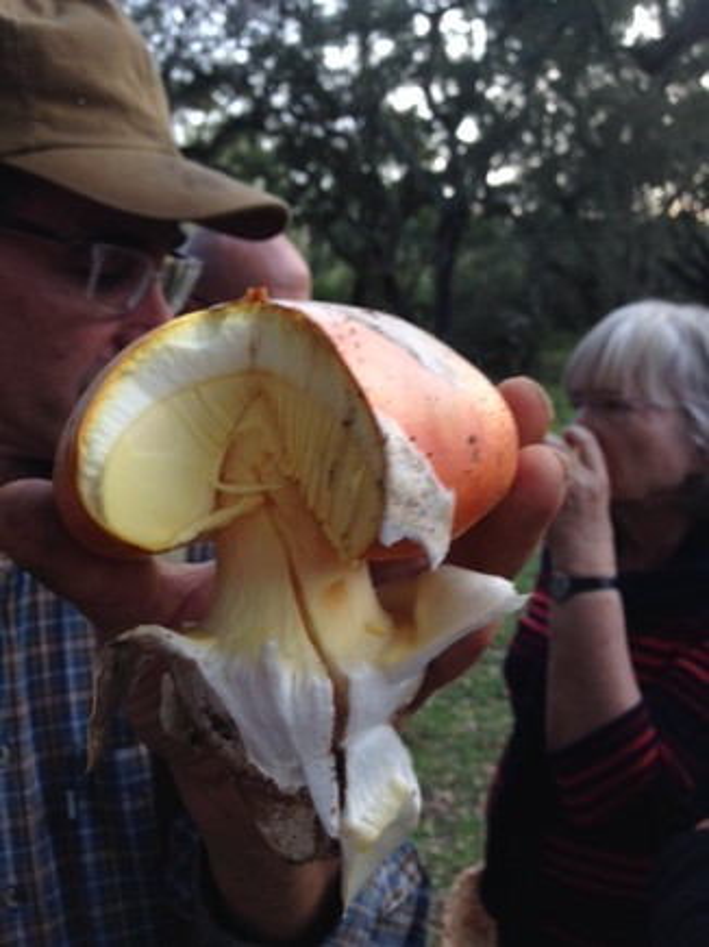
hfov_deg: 42.9
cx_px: 354
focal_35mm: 33
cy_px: 474
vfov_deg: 55.4
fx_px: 902
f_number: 2.4
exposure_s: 1/120
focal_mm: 4.12
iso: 50
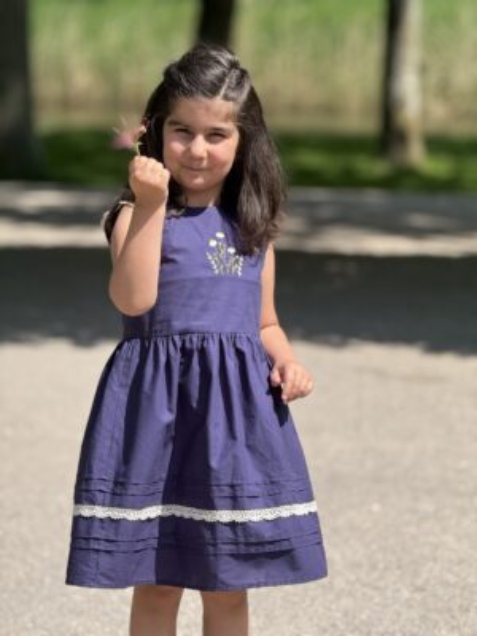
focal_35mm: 120
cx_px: 238
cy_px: 318
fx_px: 2205
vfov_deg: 16.4
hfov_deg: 12.3
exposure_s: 1/926
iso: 64
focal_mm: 15.66
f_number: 2.8
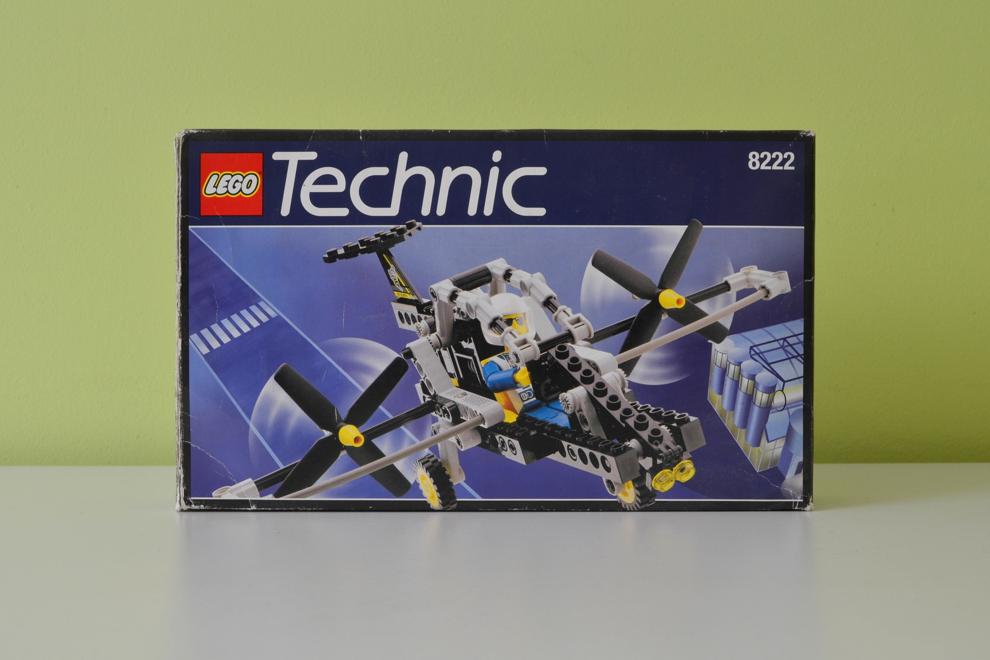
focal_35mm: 46
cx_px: 486
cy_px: 330
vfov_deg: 29.2
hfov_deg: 42.7
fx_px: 1265
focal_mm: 30
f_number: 10
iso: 125
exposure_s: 1/1.3
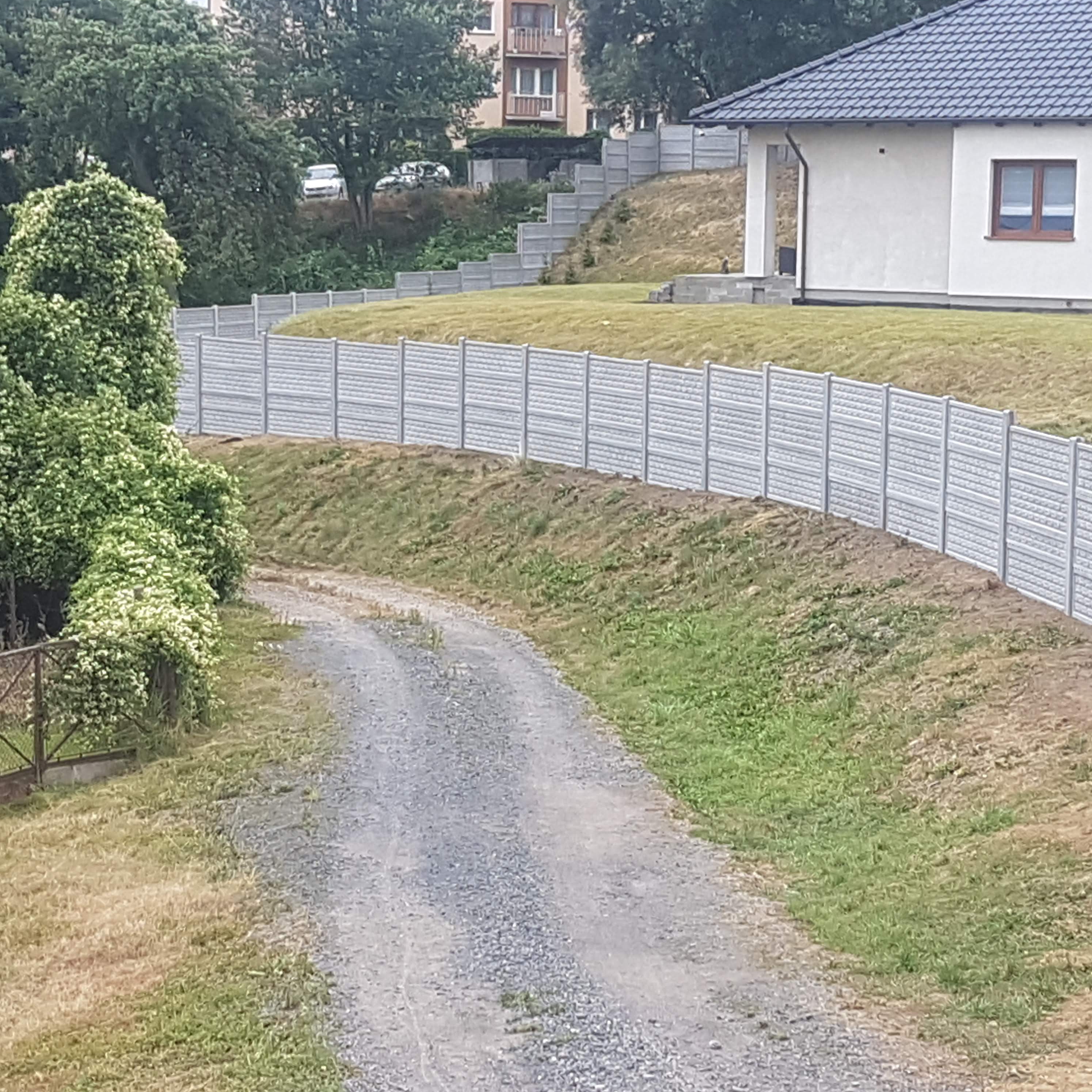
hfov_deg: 52.1
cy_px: 542
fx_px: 1106
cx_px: 672
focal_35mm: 31
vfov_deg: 52.5
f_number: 1.7
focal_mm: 4.2
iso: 40
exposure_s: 1/536
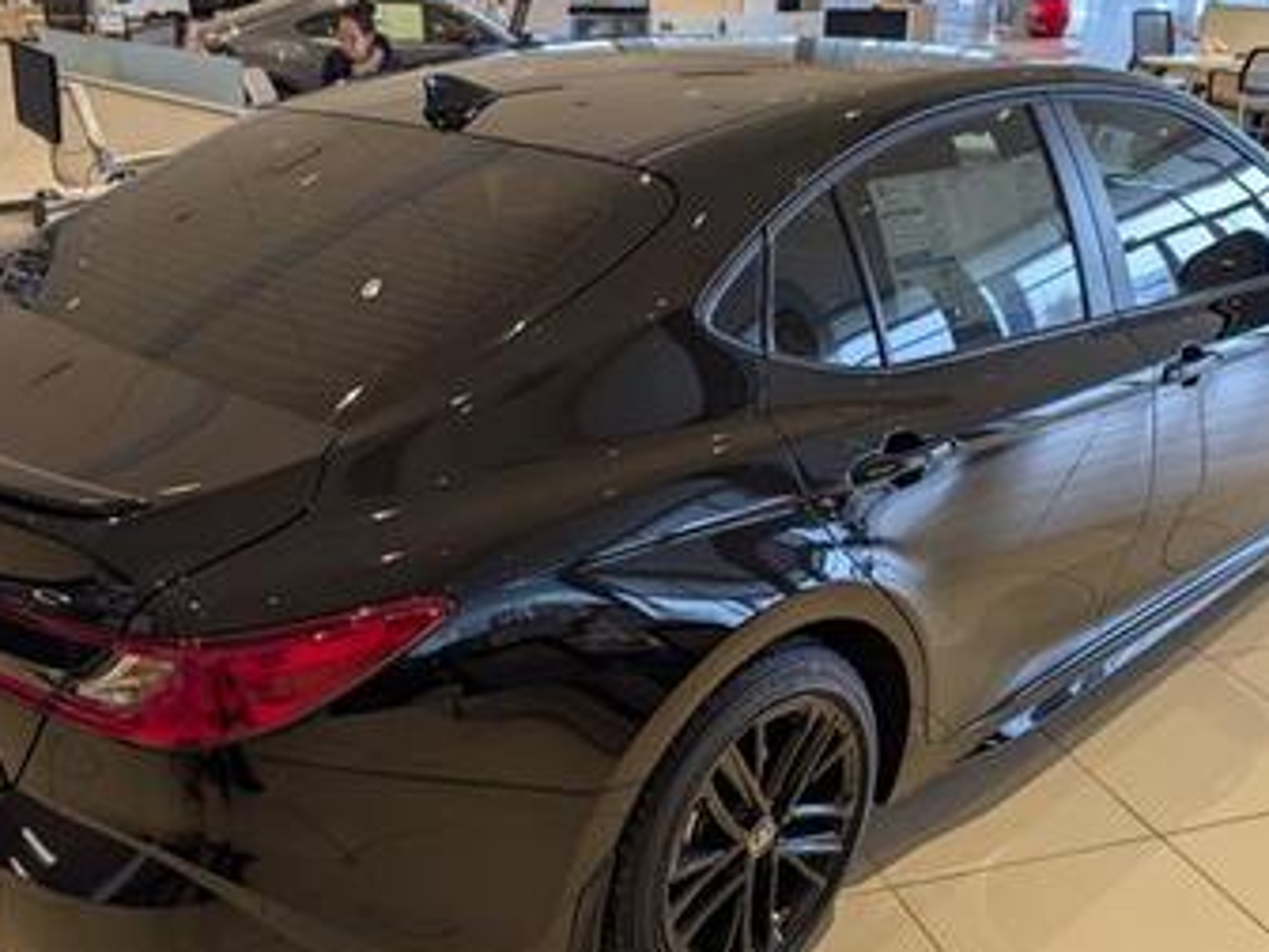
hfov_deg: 51.3
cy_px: 604
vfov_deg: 39.4
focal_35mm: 36
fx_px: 1320
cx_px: 608
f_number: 1.68
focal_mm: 6.9
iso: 31
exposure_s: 1/60.2
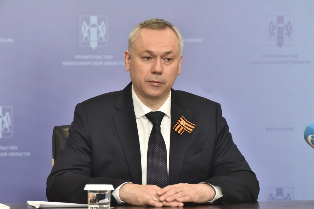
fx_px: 2442
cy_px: 104
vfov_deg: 4.9
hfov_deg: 7.4
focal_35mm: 280
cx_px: 157
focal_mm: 280
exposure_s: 1/125
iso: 8000
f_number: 9
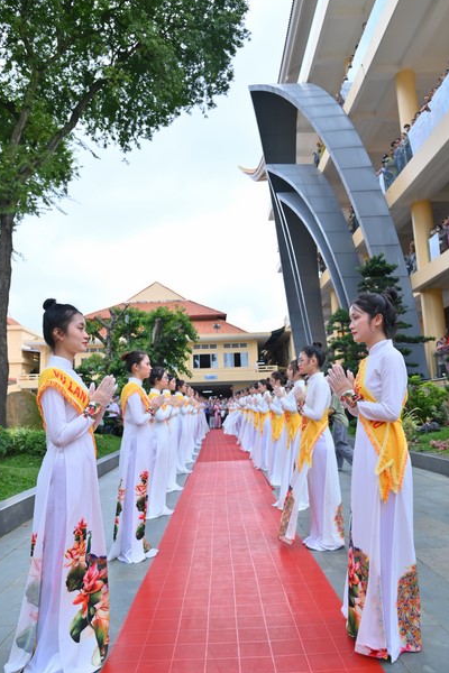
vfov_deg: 69.4
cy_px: 330
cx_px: 227
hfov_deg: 49.6
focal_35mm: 26
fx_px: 486
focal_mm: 24
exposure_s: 1/200
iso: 125
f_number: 5.6
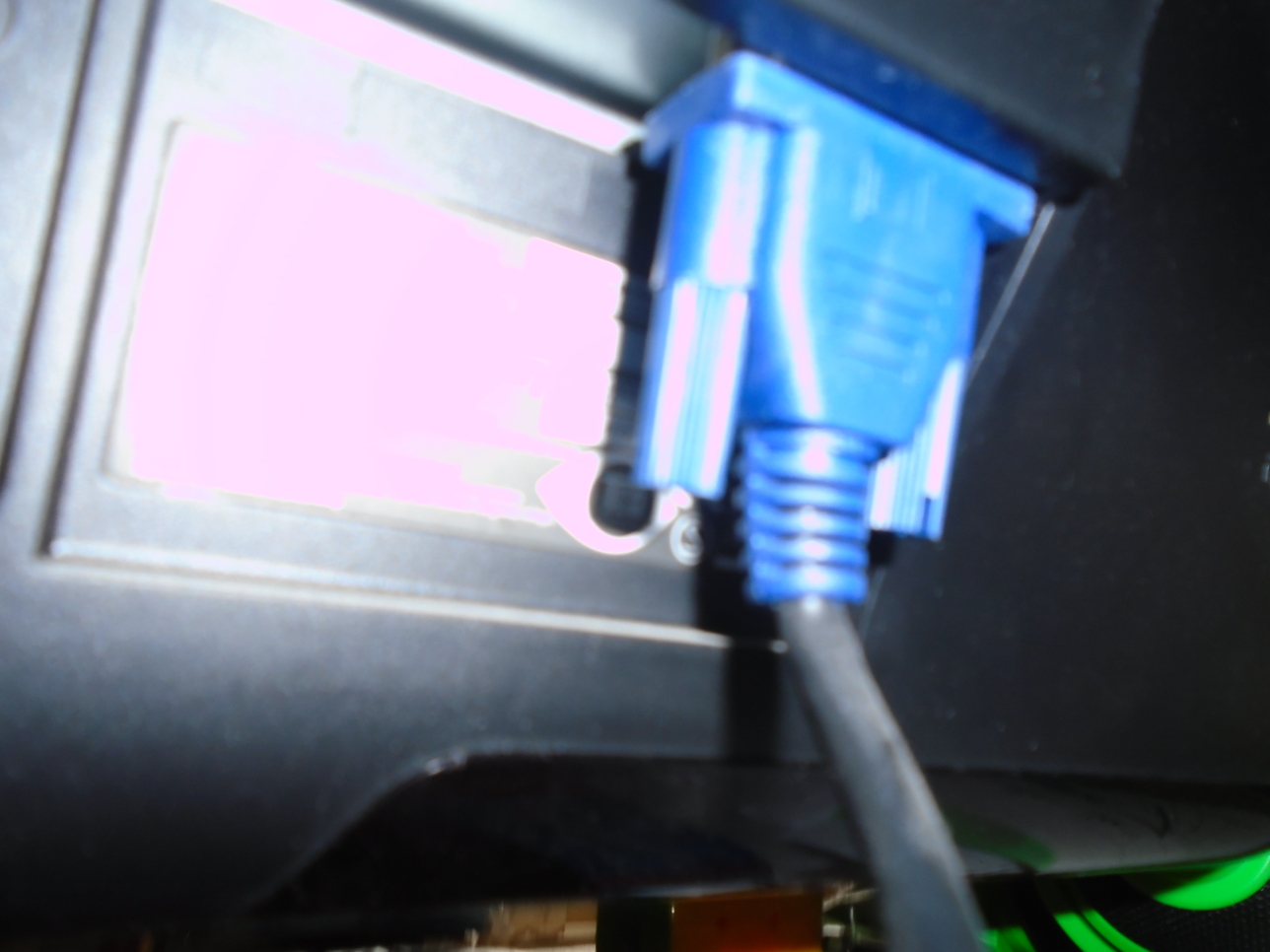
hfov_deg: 67.3
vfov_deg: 53.1
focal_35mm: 26
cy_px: 476
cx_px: 635
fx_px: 954
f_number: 3.2
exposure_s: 1/30
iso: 400
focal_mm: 4.6
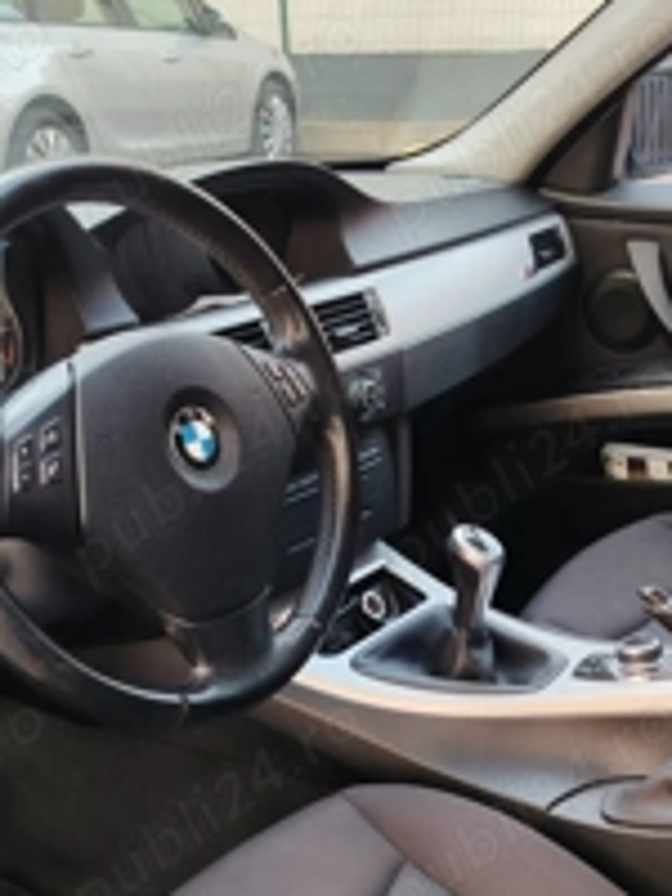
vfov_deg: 39.5
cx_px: 372
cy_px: 542
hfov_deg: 30.2
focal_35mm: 48
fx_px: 1242
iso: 150
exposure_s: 1/100
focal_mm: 5.25
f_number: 1.75
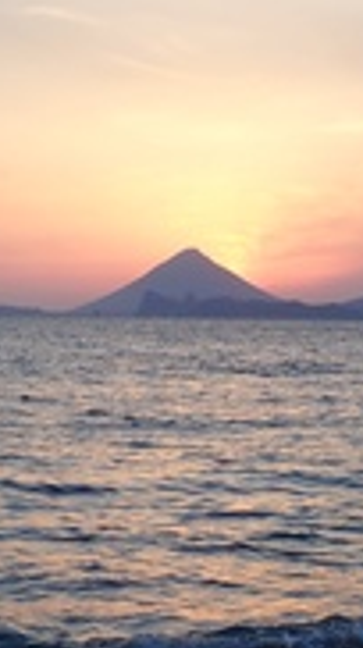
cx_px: 153
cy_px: 534
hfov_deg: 12.6
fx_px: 1647
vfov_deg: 21.9
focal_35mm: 96
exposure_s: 1/125
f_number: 4
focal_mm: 7.34
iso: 100
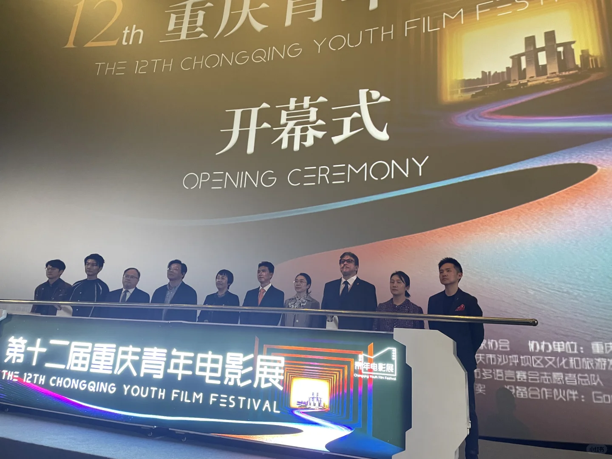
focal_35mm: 26
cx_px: 306
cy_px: 230
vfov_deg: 53.1
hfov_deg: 67.3
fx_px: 460
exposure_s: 1/60
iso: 500
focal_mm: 4.2
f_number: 1.6
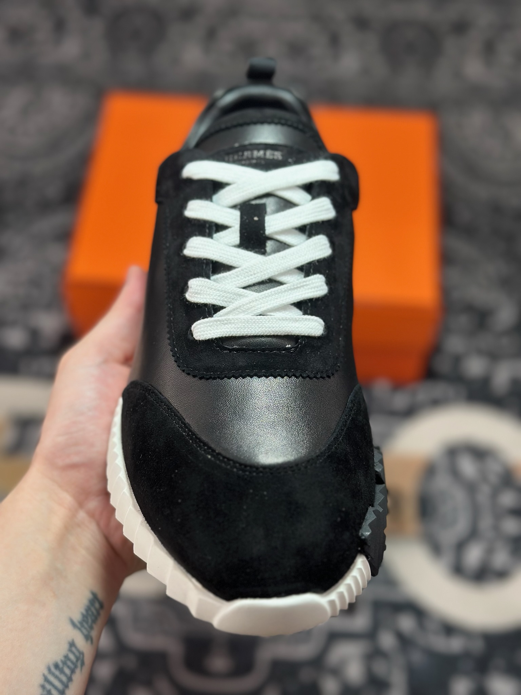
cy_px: 348
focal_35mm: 48
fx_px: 963
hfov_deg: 30.3
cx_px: 260
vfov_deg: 39.7
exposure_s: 1/642
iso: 80
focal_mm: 6.86
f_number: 1.78
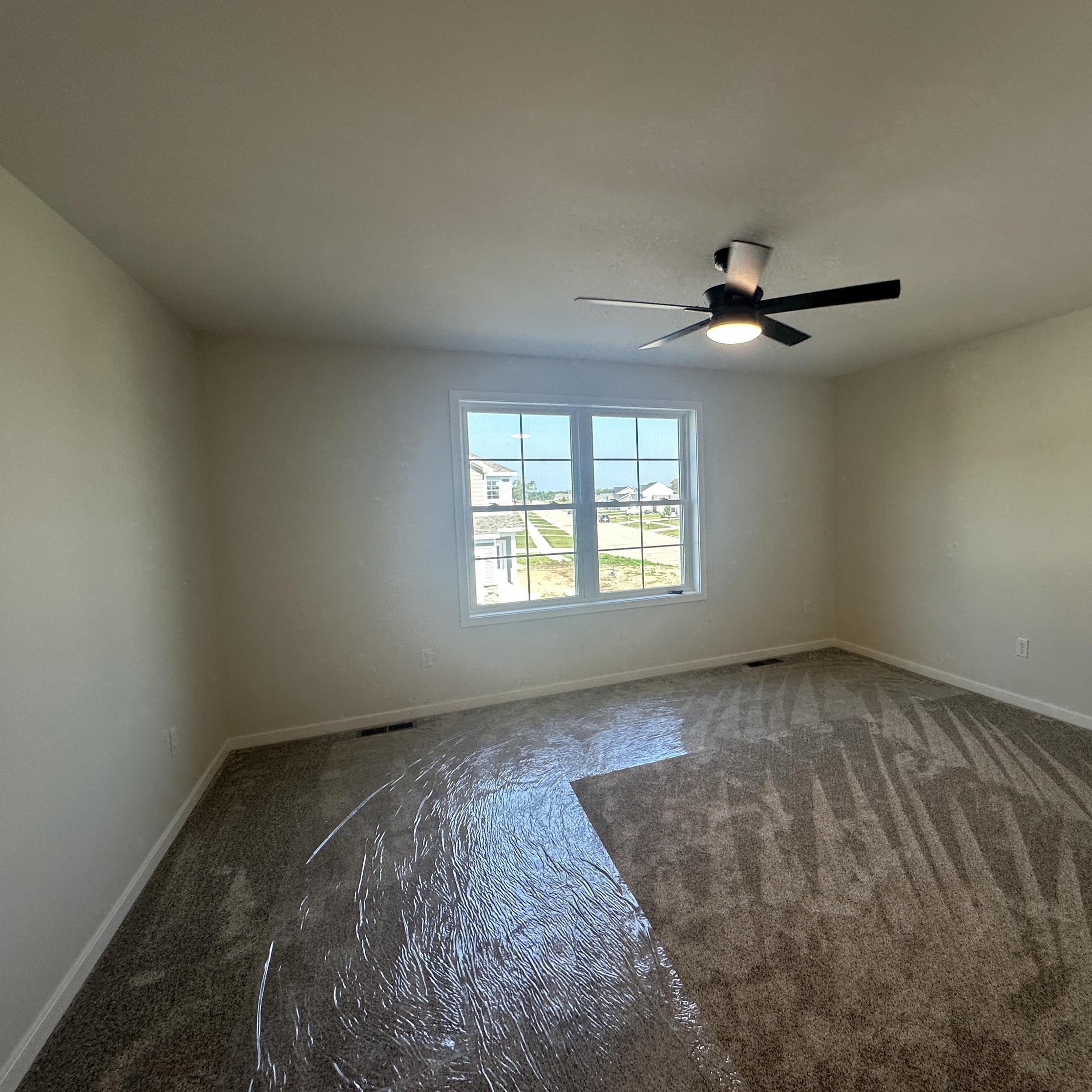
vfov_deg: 84.0
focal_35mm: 17
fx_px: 607
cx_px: 682
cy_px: 536
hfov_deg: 82.4
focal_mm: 2.22
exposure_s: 1/120
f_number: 2.2
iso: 64
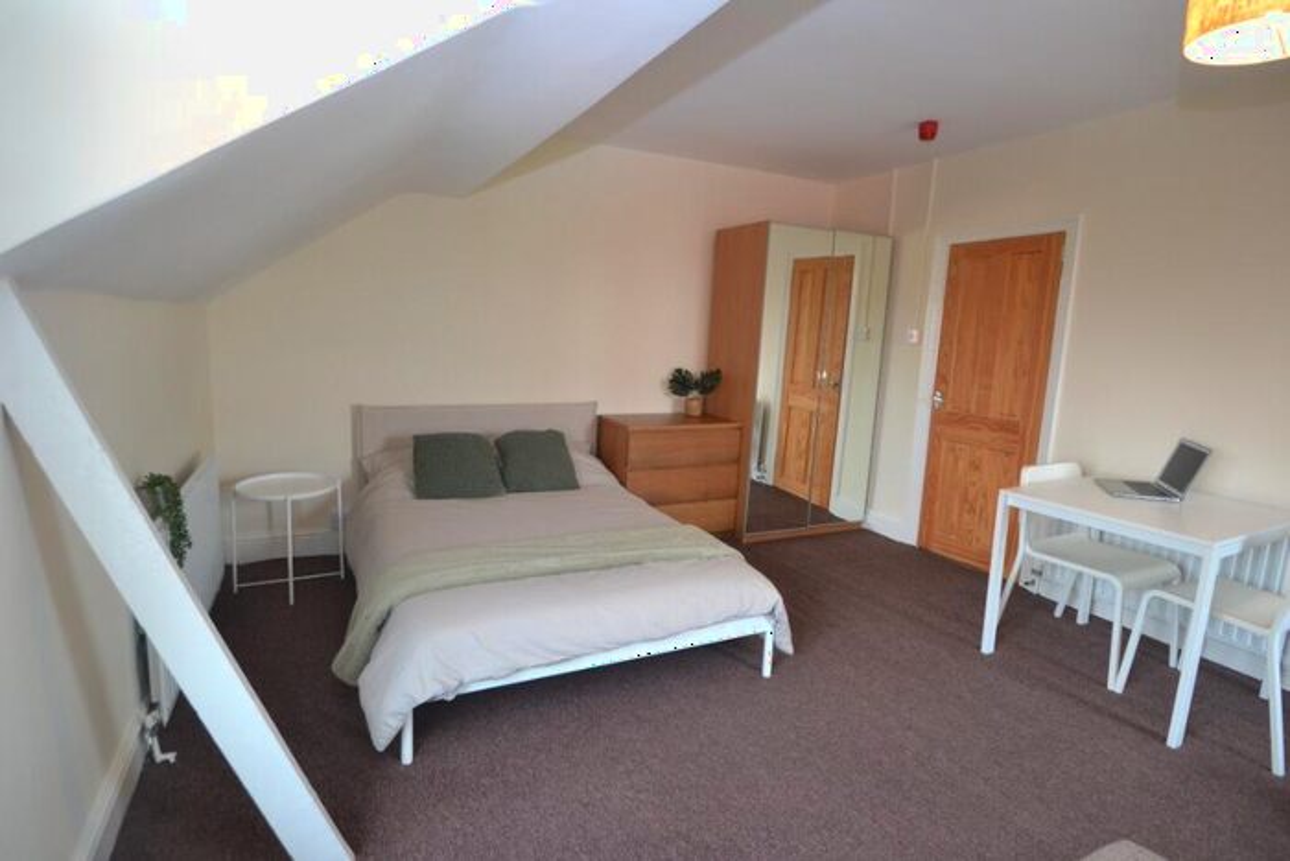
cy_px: 430
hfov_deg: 92.4
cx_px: 645
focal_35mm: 17
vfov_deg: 69.7
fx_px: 618
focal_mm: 11.5
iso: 500
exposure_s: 1/60
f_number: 3.5
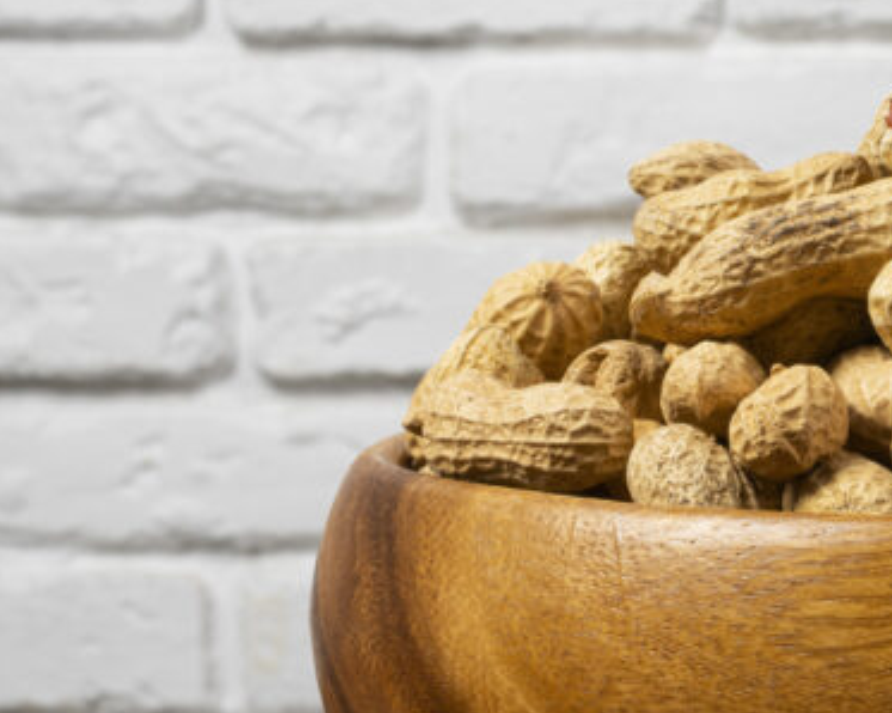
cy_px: 429
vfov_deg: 11.4
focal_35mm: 135
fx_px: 3562
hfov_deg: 13.9
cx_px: 1009
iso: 250
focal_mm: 35
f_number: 13
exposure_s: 1/100
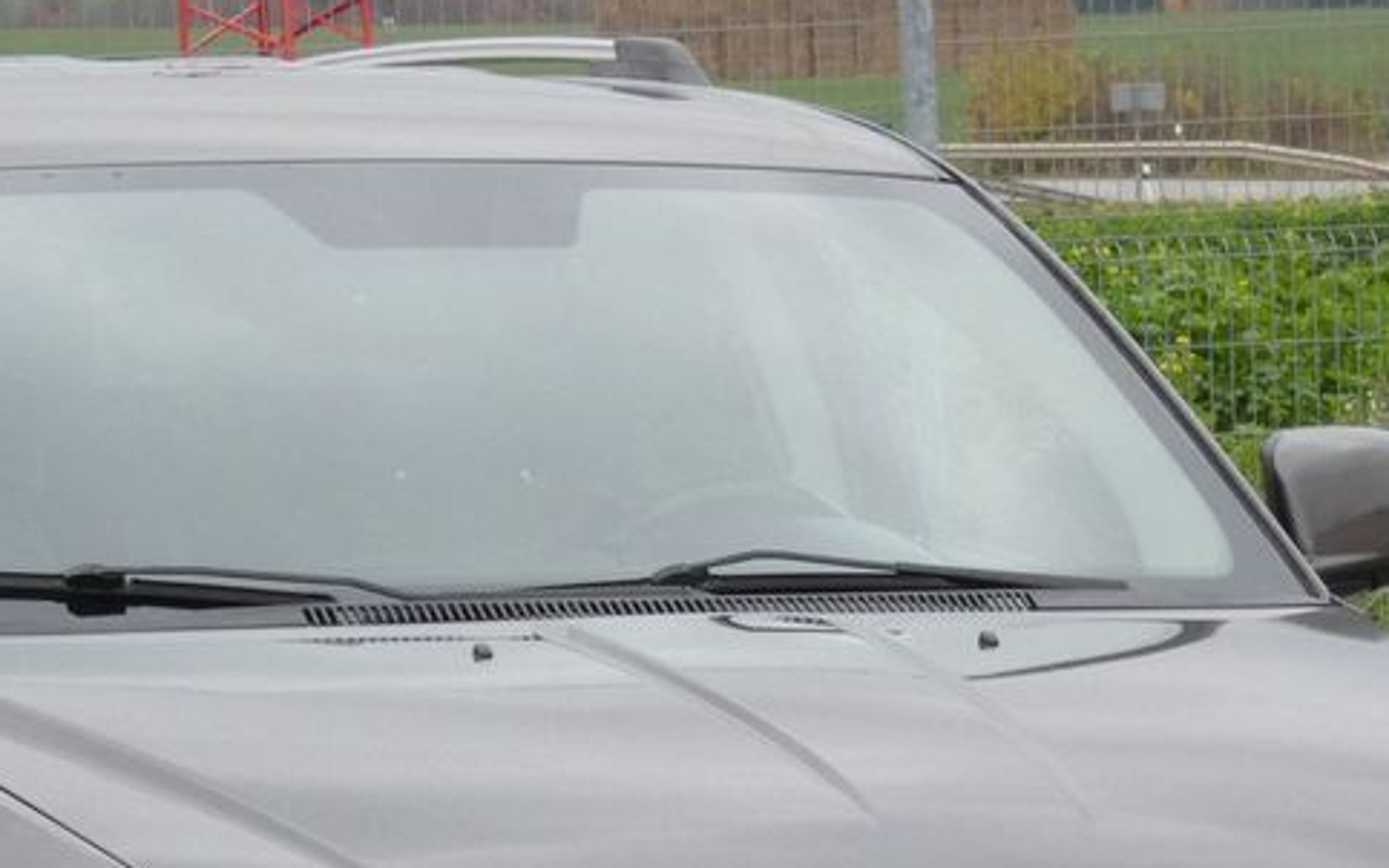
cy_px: 1020
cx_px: 498
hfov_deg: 9.2
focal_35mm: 229
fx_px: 8670
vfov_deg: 5.7
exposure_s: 1/80
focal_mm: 18.3
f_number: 5.6
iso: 200
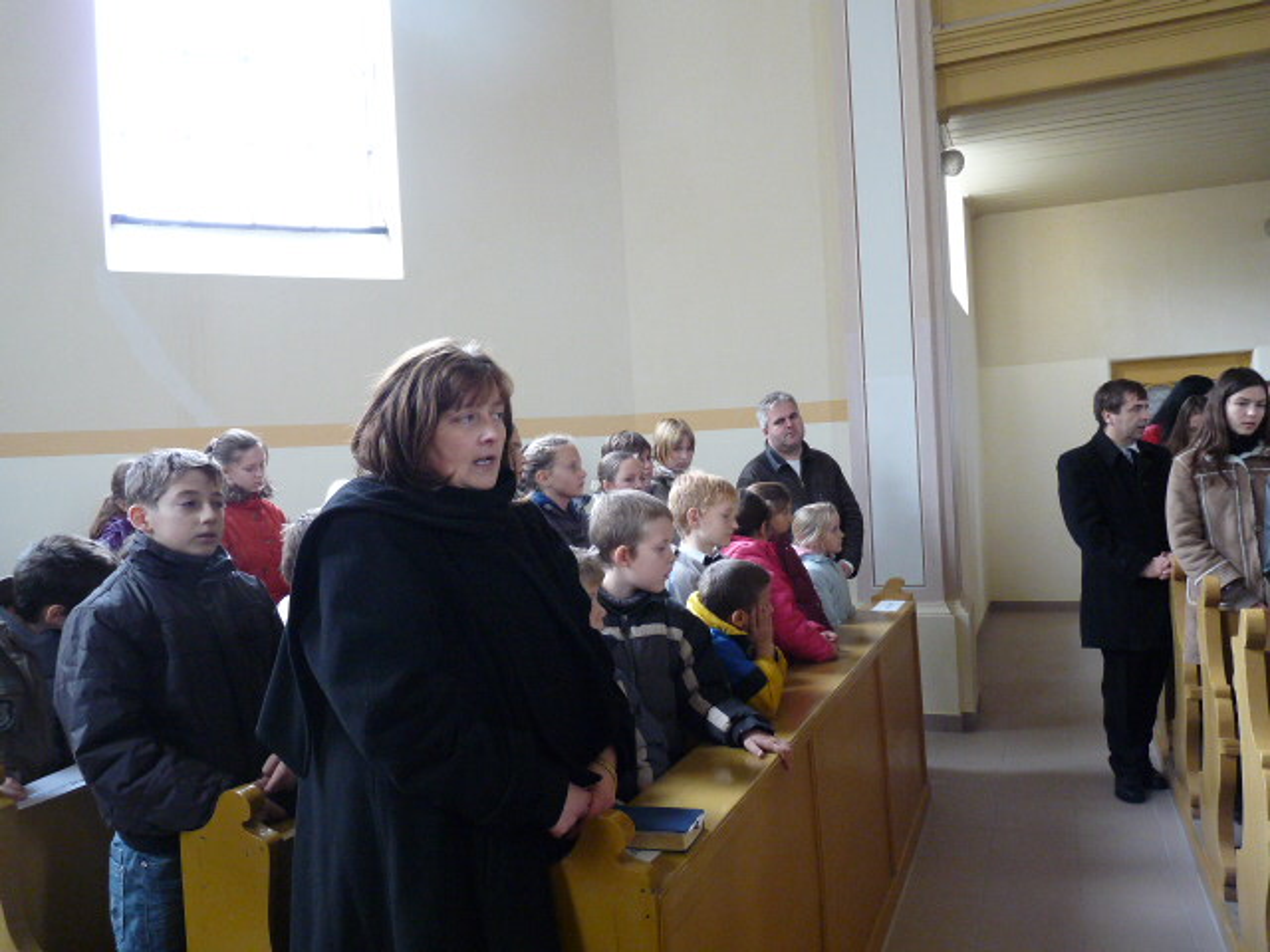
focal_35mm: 27
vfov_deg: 51.4
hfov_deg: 65.3
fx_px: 991
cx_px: 635
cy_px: 476
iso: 400
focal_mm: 4.8
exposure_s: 1/30
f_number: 2.8
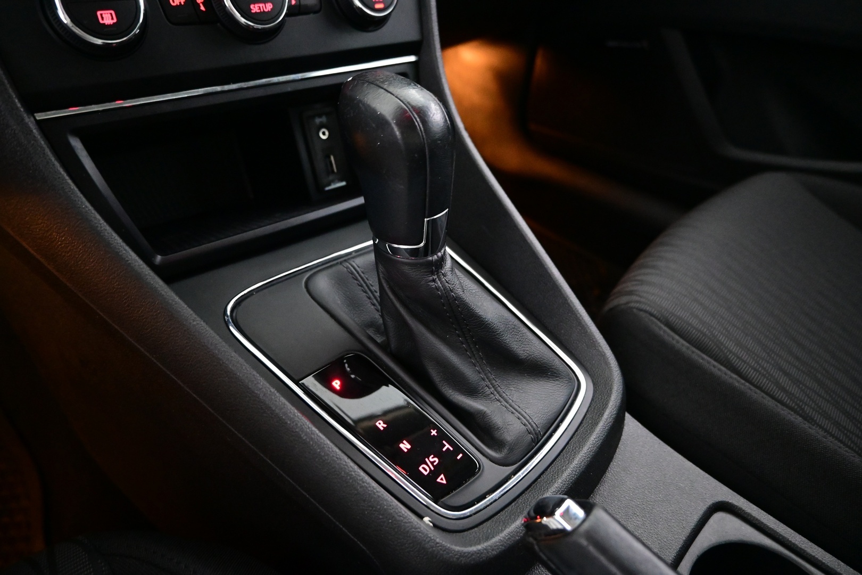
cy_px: 288
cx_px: 431
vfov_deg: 53.1
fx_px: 575
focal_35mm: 24
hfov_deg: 73.7
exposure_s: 1/25
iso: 4500
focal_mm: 16
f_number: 3.5
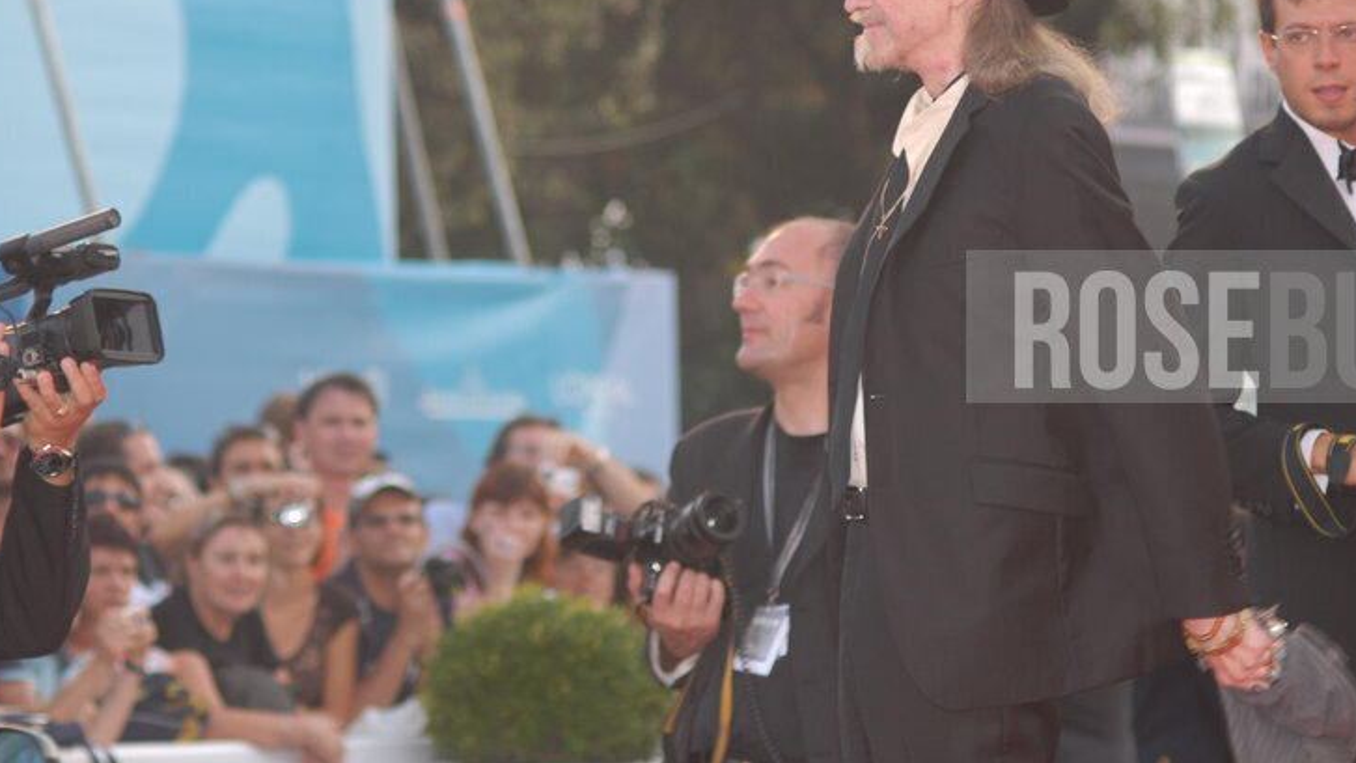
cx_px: 560
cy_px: 215
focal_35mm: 270
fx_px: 9708
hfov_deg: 8.0
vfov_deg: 4.5
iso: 160
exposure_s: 1/125
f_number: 4
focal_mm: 116
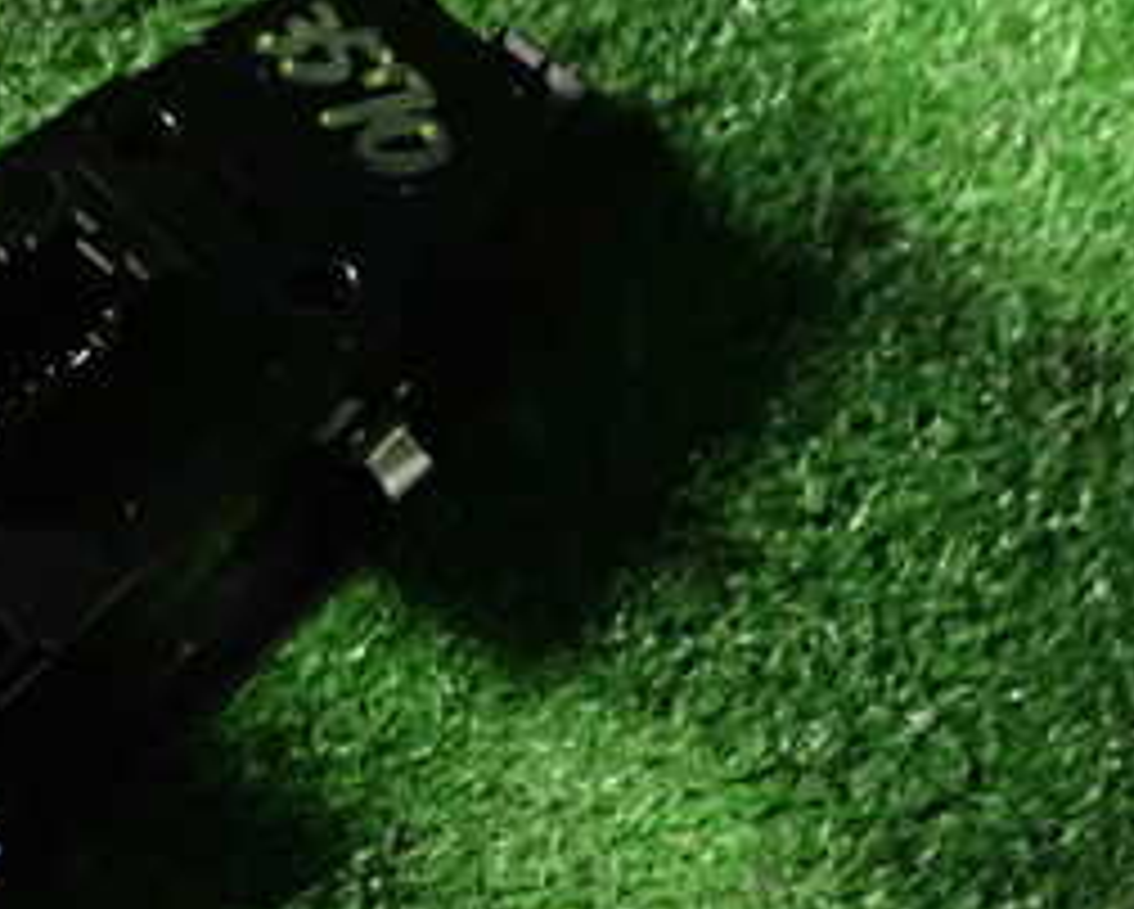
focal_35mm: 58
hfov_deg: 28.9
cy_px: 680
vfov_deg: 25.9
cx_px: -158
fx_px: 1948
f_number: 2
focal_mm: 4.5
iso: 800
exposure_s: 1/30
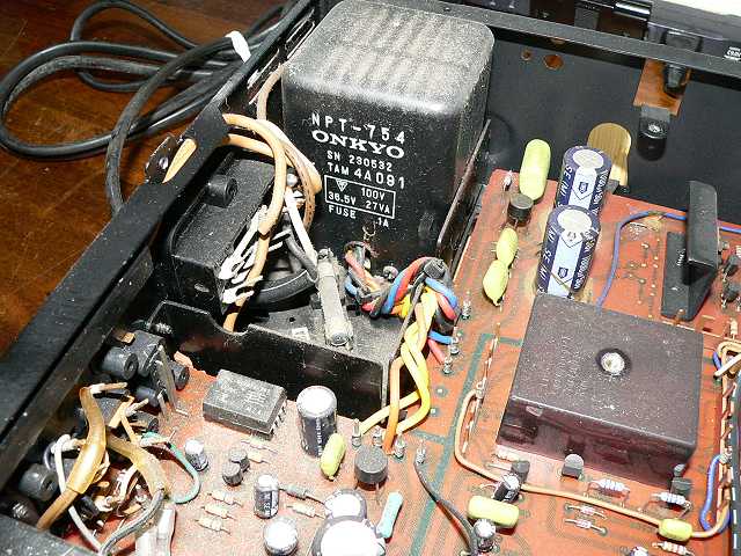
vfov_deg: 39.7
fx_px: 771
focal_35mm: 36
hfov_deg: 51.4
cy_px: 278
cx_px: 370
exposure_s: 1/60
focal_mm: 6
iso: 400
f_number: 4
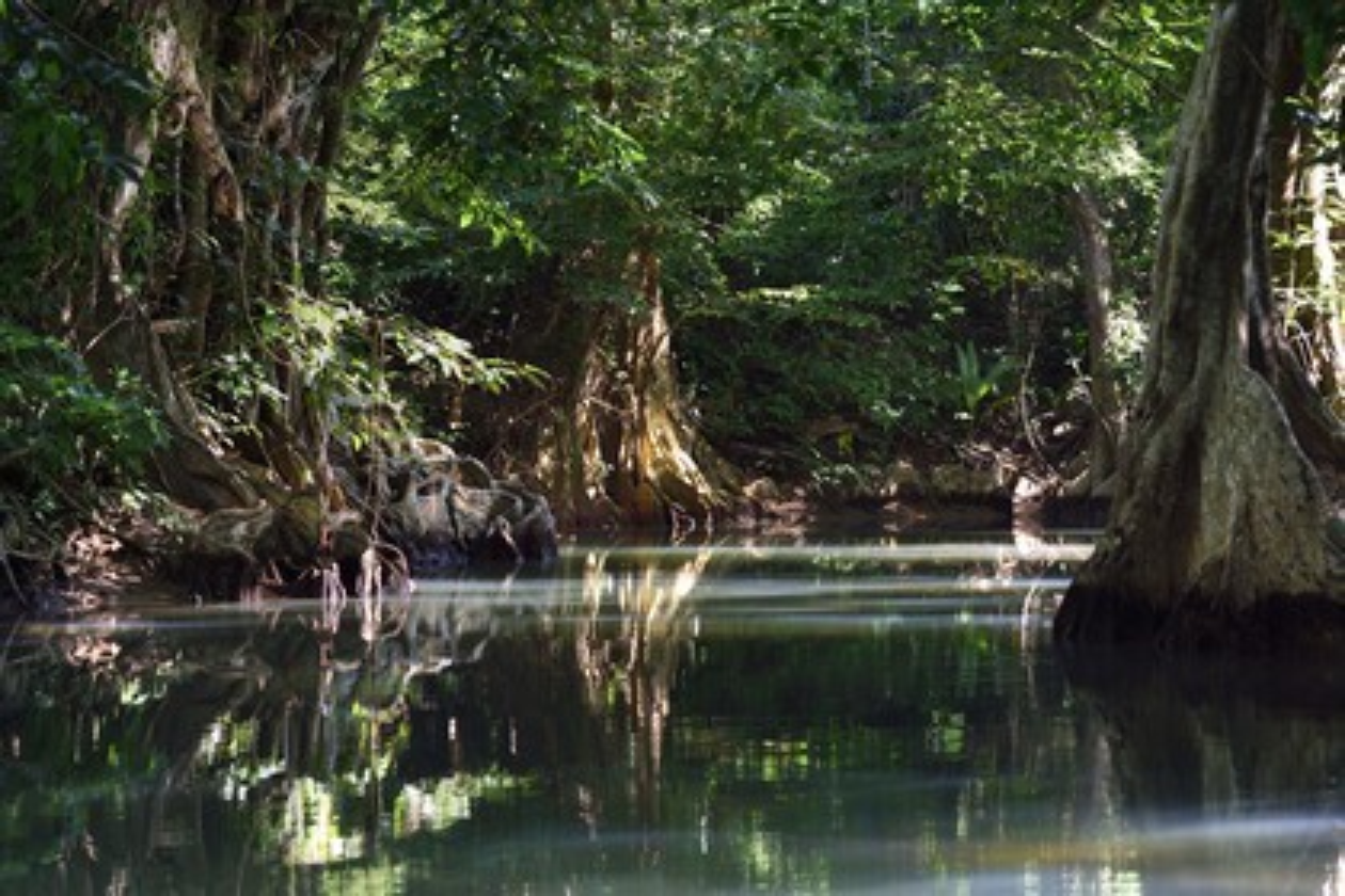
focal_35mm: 102
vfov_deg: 13.4
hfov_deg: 20.0
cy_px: 448
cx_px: 672
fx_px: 3811
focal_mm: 102
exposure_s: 1/60
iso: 800
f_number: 6.3
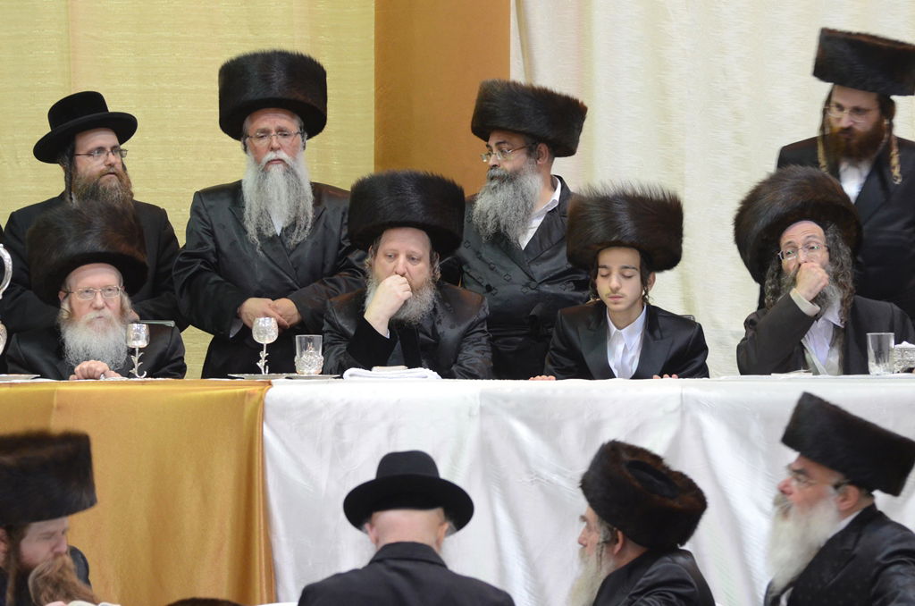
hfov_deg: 10.2
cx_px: 458
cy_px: 303
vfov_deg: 6.8
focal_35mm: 202
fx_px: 5136
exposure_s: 1/30
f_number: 5
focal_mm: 135
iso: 1600
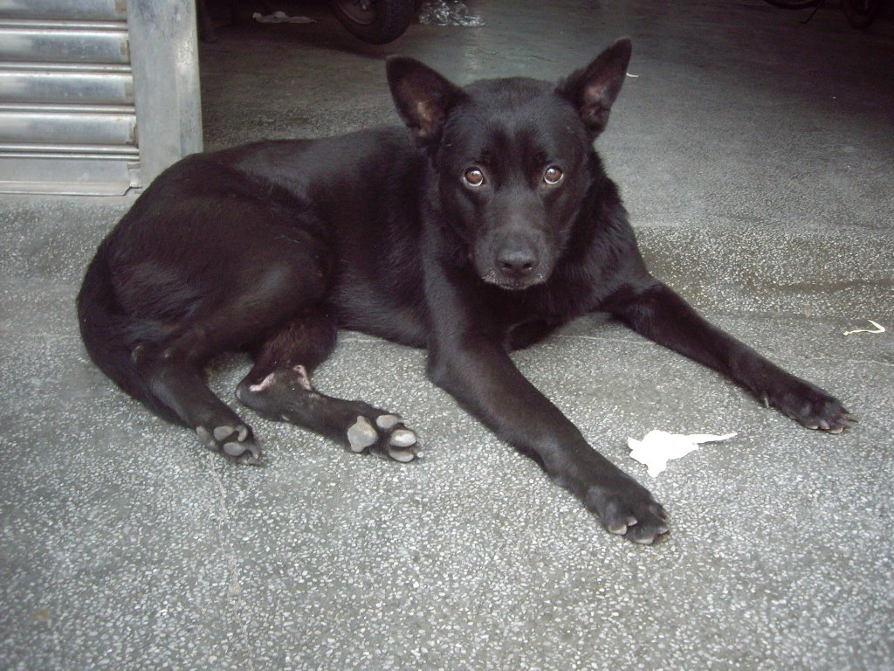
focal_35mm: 38
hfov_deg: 49.0
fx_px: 981
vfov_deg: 37.7
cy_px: 336
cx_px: 447
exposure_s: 1/40
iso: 200
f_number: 2.7
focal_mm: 6.2
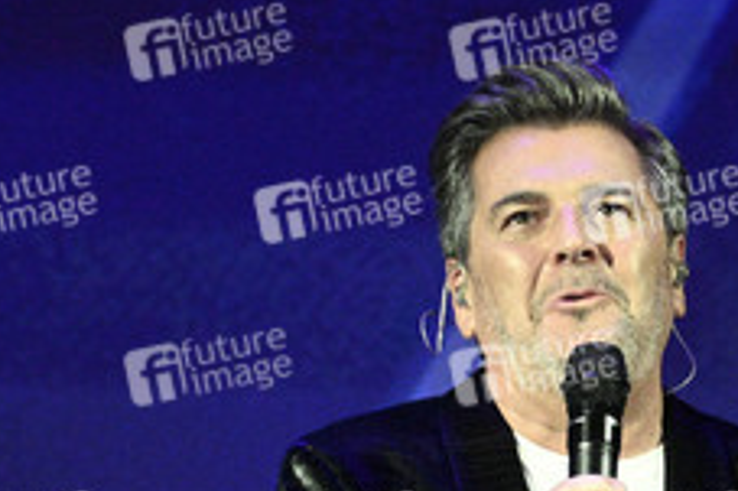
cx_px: 577
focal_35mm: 230
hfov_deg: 8.9
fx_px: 4711
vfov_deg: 6.0
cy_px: 449
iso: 32000
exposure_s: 1/250
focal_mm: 116
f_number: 5.6
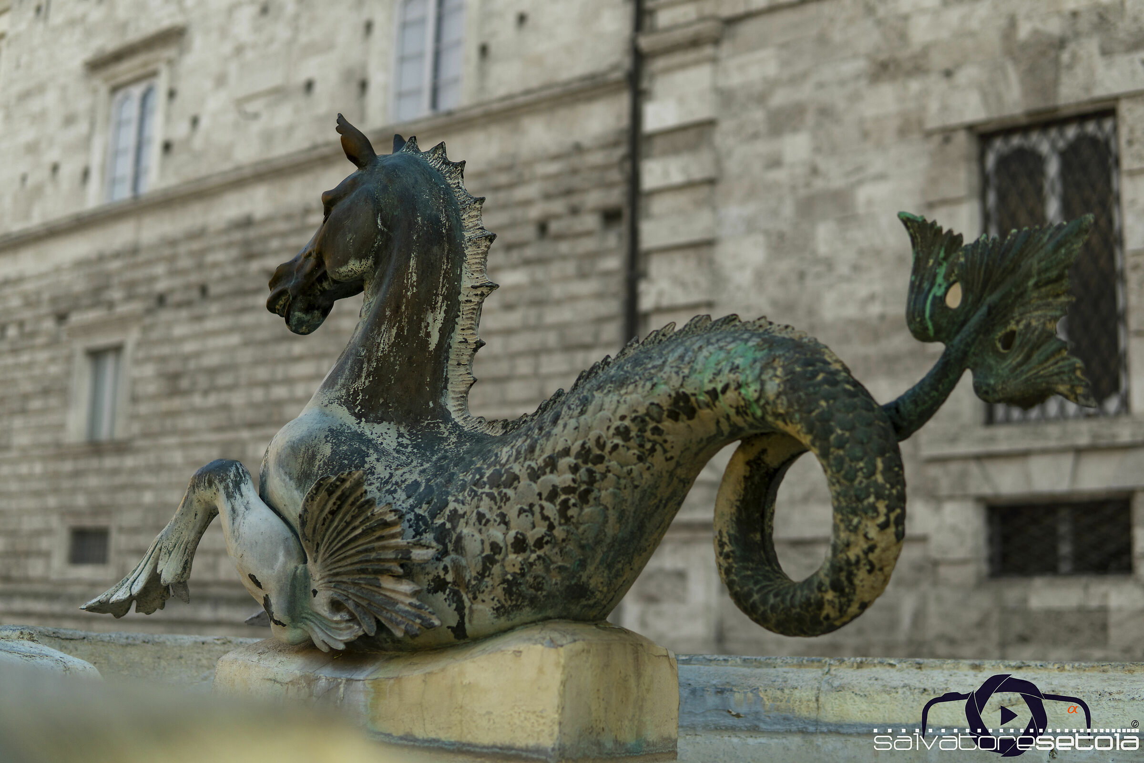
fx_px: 1430
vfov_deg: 29.9
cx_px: 572
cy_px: 382
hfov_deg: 43.6
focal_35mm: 45
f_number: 2
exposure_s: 1/640
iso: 100
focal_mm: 30
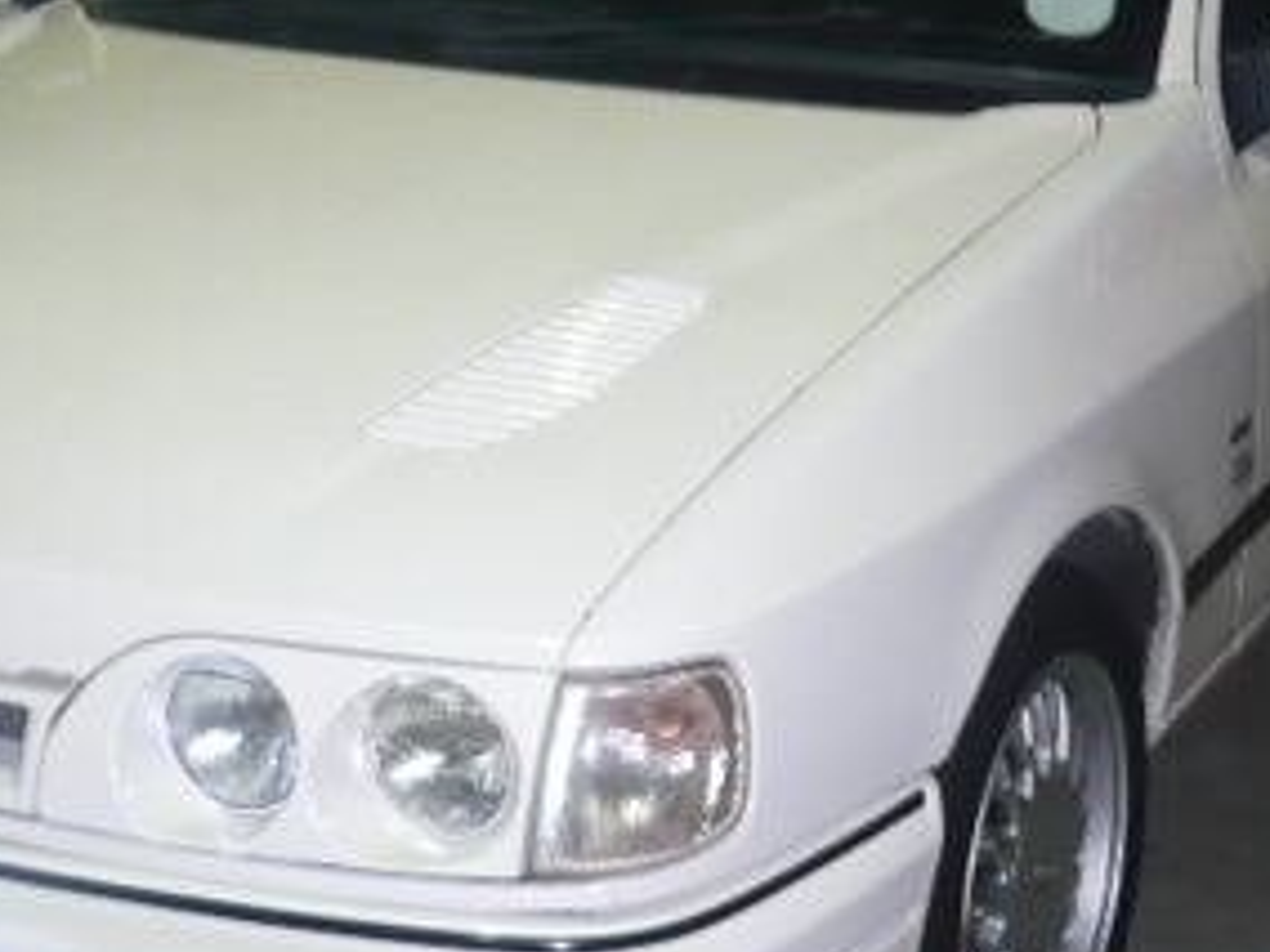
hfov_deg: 24.7
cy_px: 156
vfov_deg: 18.4
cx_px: 680
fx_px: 2898
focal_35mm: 79
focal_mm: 5.8
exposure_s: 1/30
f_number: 2.8
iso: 200
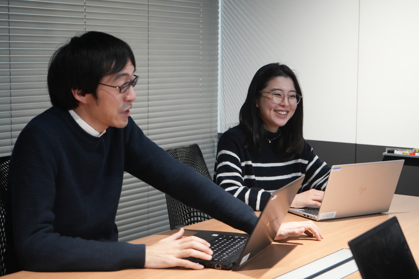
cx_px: 210
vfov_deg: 21.9
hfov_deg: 32.4
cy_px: 140
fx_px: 722
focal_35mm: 62
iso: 4000
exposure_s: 1/200
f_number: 5.6
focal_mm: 62
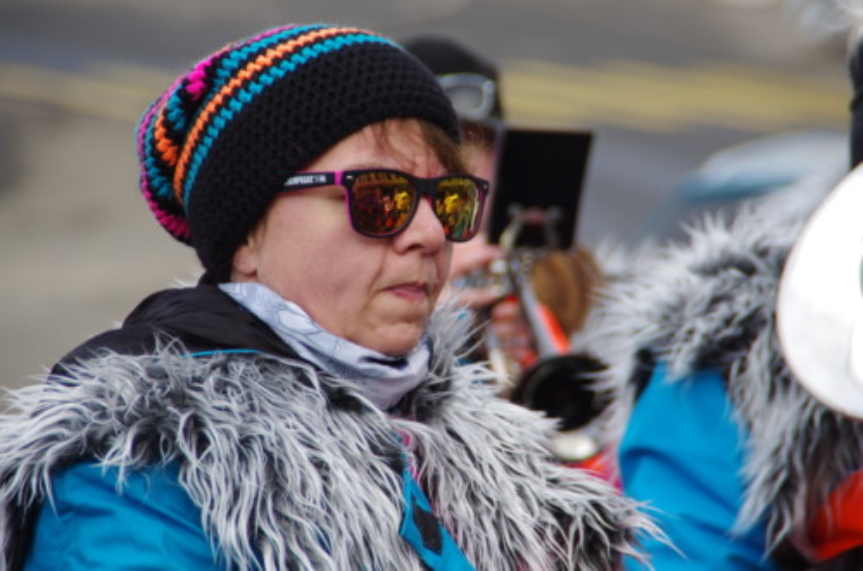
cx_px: 432
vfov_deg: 4.6
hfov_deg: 6.9
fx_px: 7176
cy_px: 286
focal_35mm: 300
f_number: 6.3
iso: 200
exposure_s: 1/250
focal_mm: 200
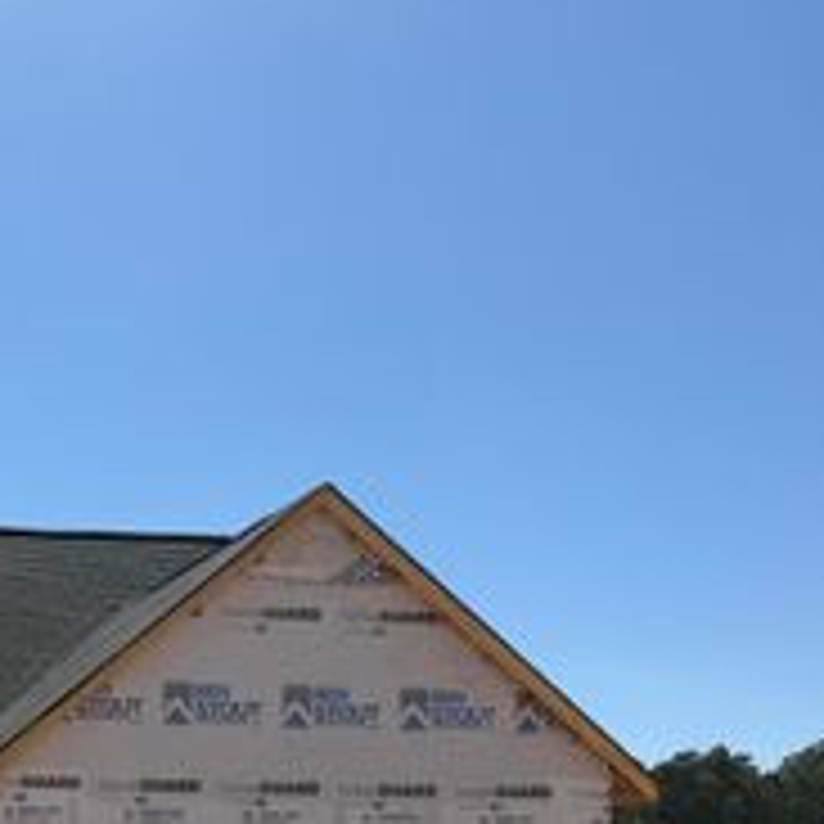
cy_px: 813
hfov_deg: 26.9
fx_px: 1562
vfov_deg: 27.9
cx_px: -108
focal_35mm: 58
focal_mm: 6.76
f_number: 1.78
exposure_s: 1/6711
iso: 80
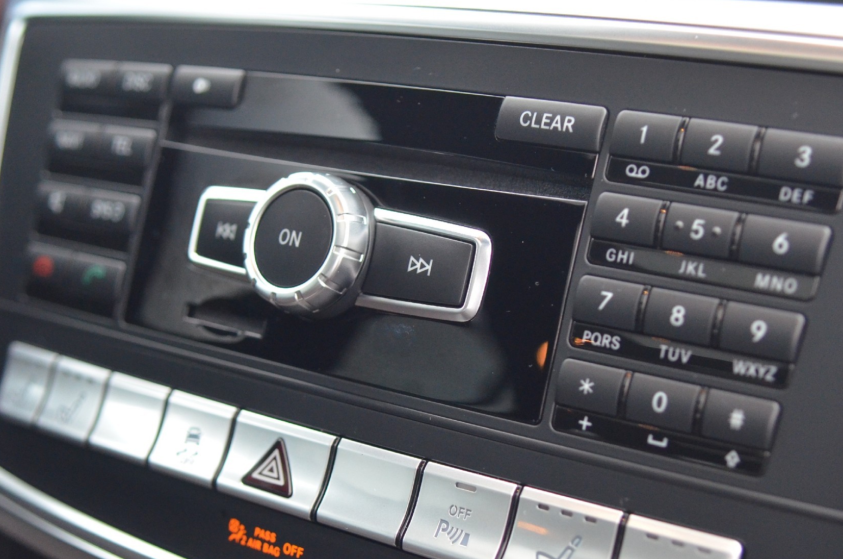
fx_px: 1589
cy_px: 308
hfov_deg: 29.7
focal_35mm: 68
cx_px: 438
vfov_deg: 19.9
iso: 1600
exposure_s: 1/160
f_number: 2.8
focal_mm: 30
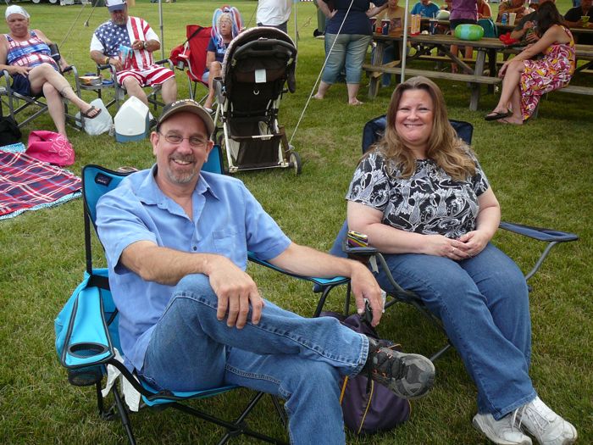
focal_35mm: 35
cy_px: 222
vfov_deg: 40.7
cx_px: 296
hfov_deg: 52.6
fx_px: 600
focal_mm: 5.2
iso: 80
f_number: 2.8
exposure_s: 1/125
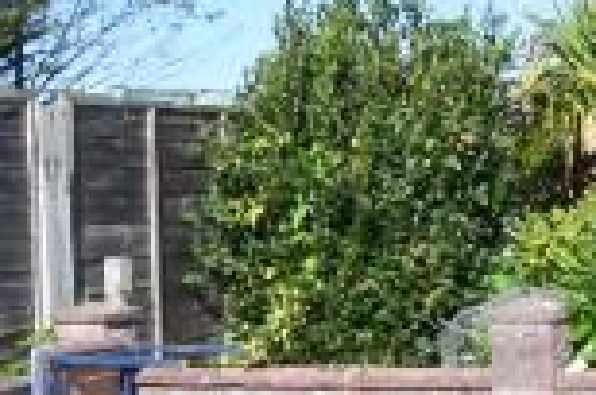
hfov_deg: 20.0
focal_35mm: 100
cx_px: 553
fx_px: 1652
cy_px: 482
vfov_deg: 13.2
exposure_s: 1/250
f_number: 10
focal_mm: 10
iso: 400
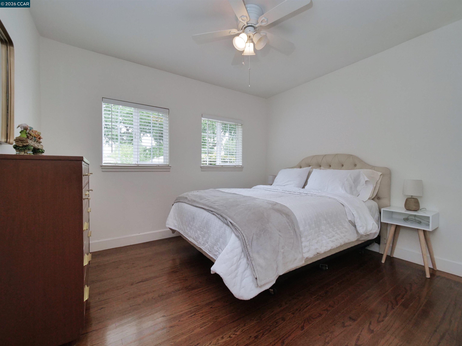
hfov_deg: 102.1
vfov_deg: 85.7
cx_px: 231
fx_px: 187
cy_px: 173
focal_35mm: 14
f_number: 6.3
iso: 800
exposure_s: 1/160
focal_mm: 7
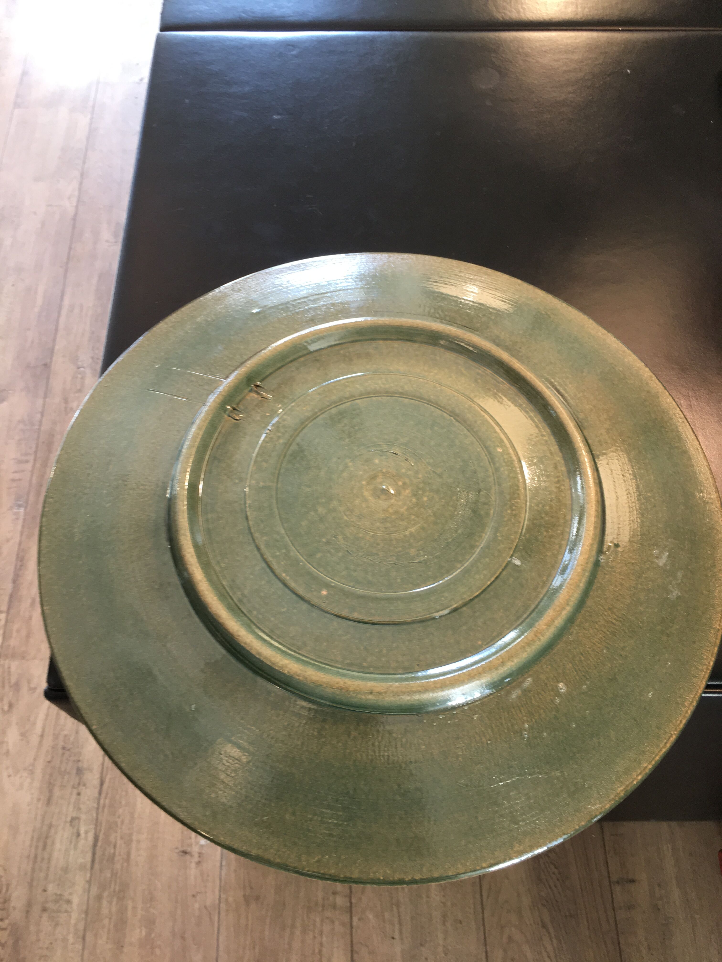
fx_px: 806
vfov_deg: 61.7
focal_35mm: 29
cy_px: 481
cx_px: 361
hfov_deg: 48.2
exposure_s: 1/33
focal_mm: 4.15
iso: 50
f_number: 2.2
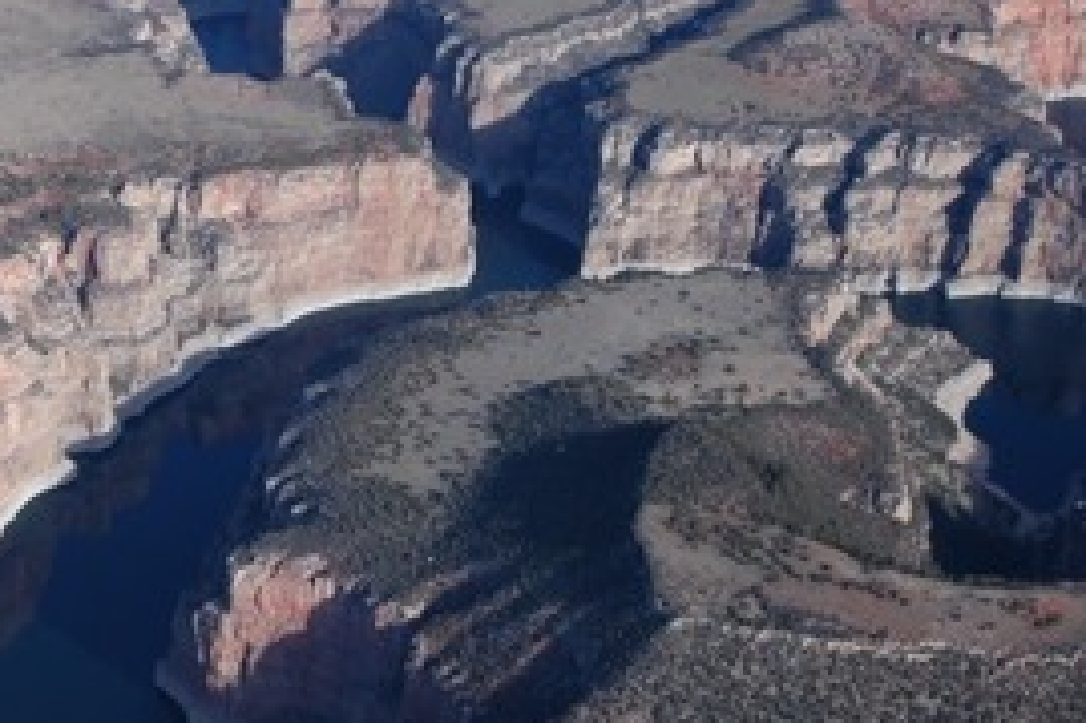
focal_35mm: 78
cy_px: 420
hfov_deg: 25.8
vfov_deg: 17.5
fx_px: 2351
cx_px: 349
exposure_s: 1/320
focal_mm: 28
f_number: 9
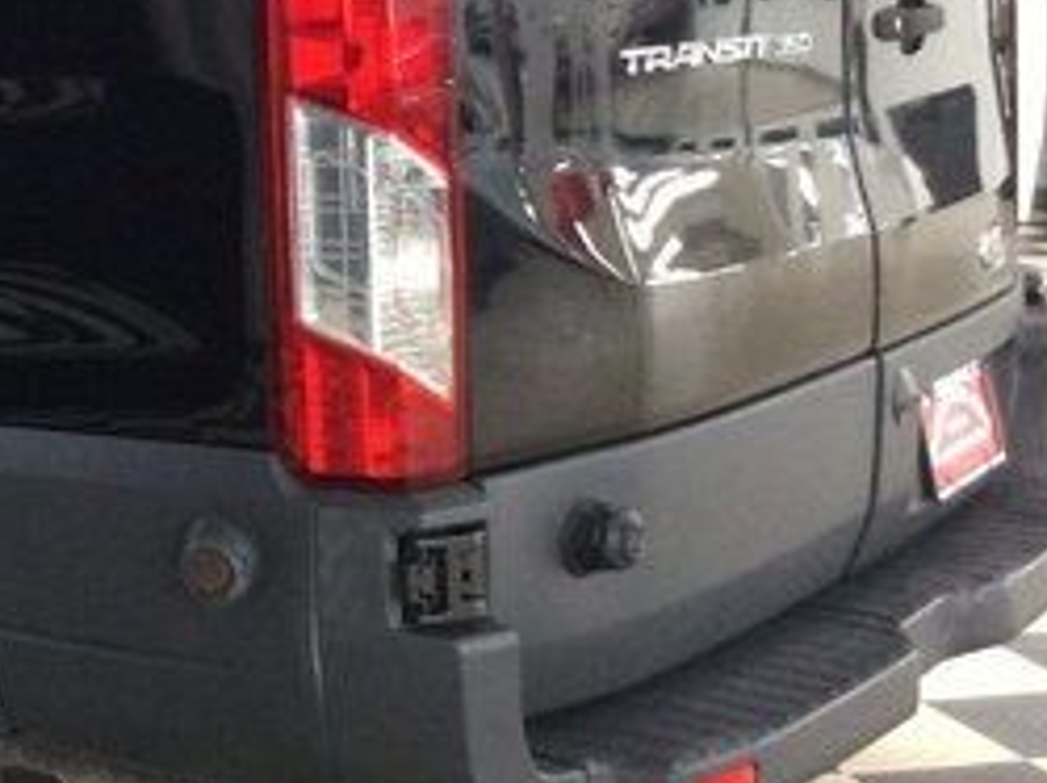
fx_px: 2478
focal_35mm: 82
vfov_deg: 17.9
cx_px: -218
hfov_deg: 22.0
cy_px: 234
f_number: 2.4
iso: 160
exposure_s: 1/25
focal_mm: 3.3
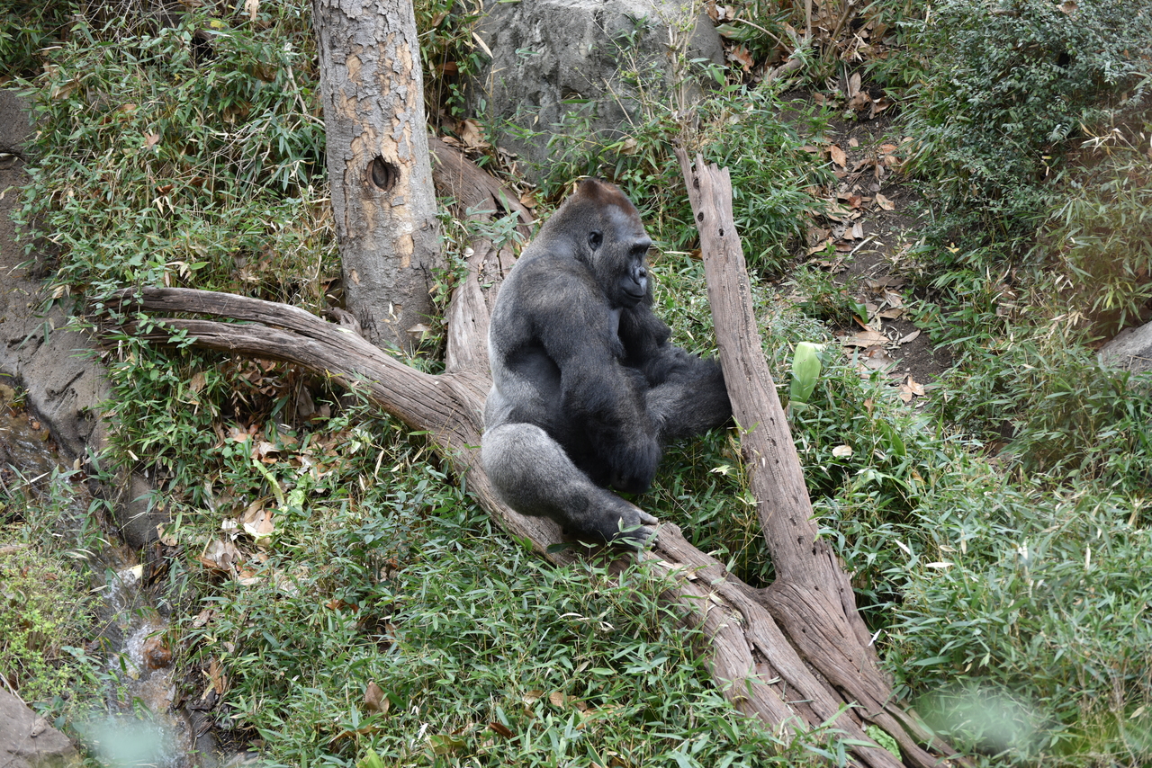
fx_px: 3137
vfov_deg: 14.0
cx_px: 576
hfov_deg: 20.8
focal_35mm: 98
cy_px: 384
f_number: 4.5
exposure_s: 1/200
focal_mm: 98
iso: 400
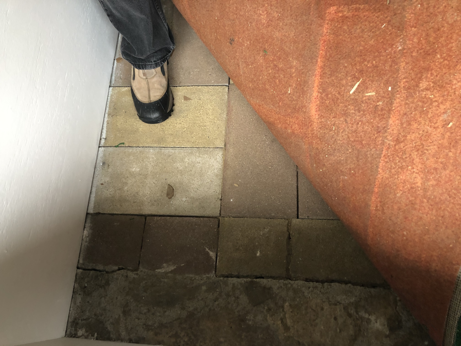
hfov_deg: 63.4
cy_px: 173
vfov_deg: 49.7
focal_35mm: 28
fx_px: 373
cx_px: 230
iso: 50
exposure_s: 1/15
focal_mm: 3.99
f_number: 1.8
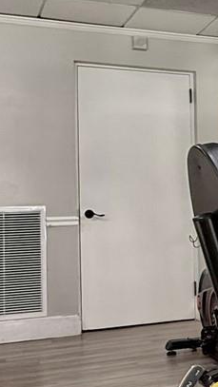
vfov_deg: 34.9
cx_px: 303
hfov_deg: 18.3
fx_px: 616
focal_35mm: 60
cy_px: 188
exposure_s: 1/120
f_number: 2.2
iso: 320
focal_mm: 2.22
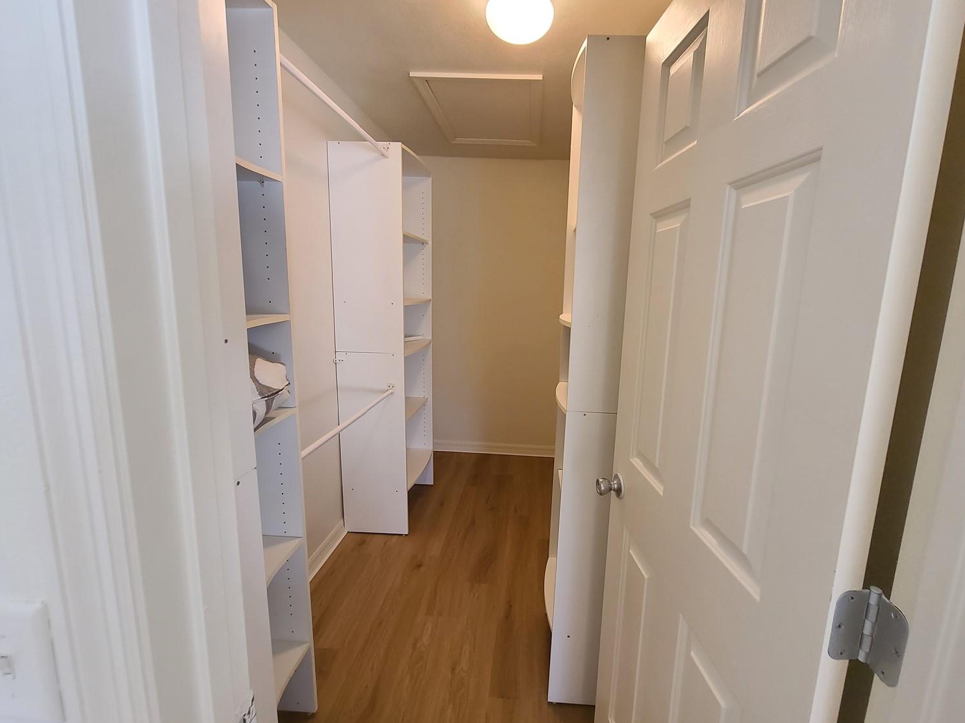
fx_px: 390
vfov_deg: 85.7
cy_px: 362
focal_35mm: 14
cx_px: 518
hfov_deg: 101.9
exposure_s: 1/40
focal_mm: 2.2
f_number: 2.2
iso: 320
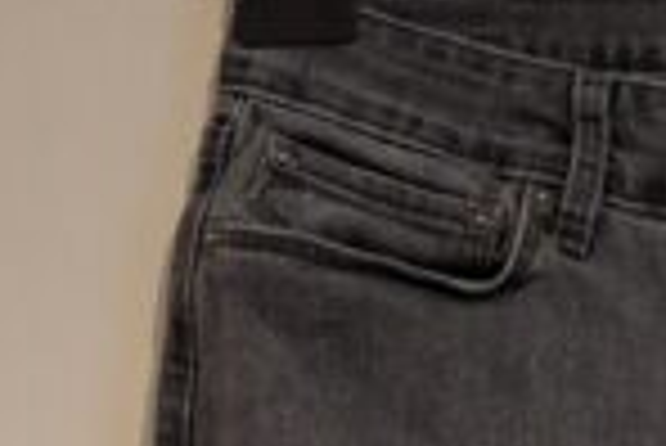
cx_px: 657
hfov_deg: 15.6
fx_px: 2389
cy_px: 1347
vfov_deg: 8.7
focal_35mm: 129
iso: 1000
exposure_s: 1/20
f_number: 1.8
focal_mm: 5.54
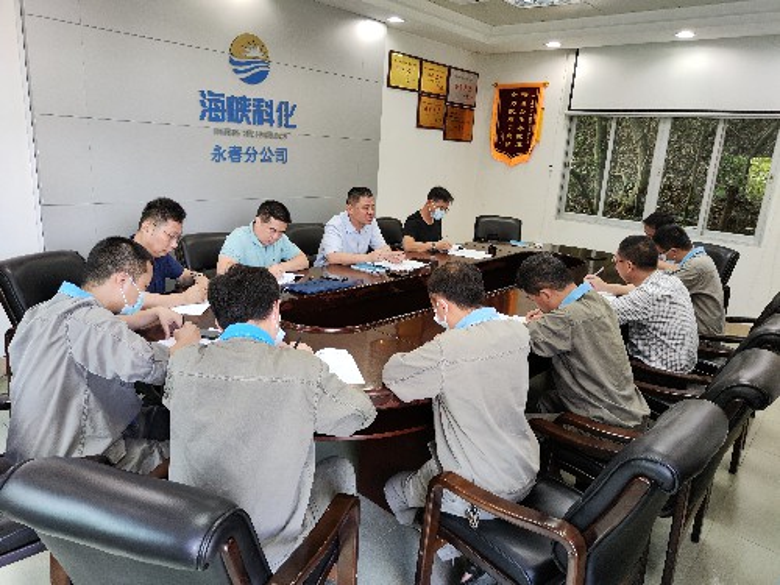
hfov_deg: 71.6
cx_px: 390
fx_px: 541
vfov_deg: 56.8
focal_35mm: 24
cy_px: 292
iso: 256
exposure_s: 1/100
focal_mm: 5.59
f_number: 1.88
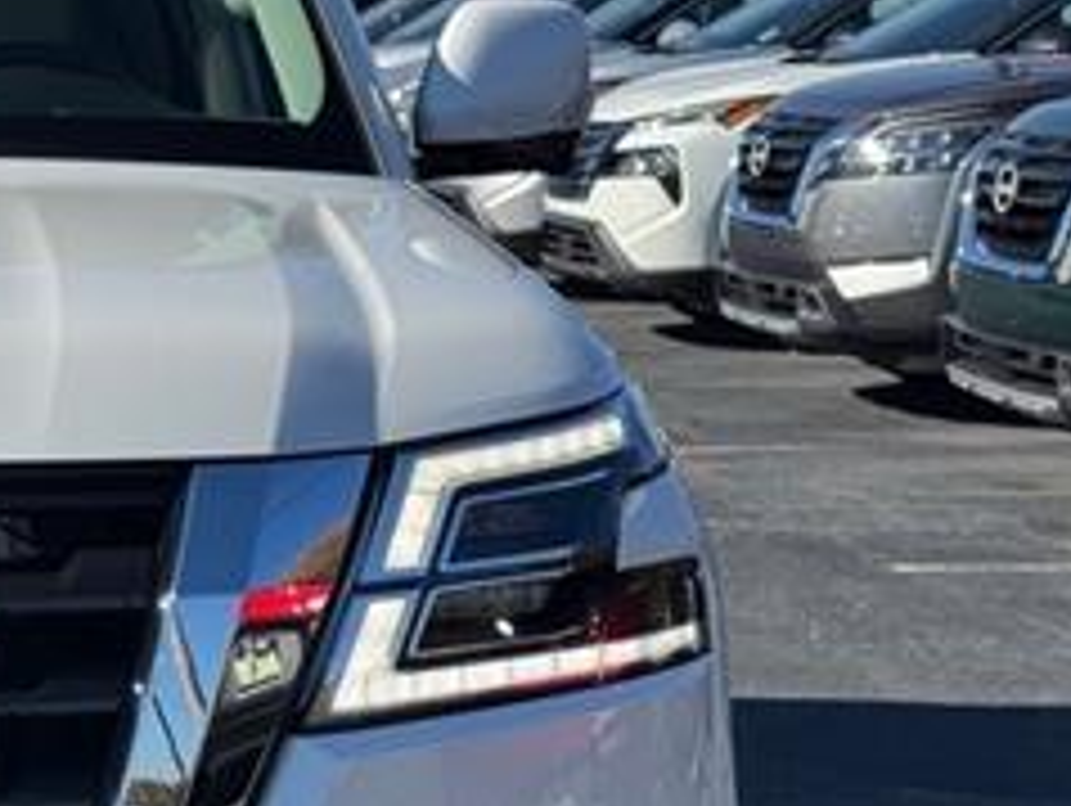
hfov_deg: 14.7
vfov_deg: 11.5
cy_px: 572
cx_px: -279
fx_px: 3995
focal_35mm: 129
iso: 64
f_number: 1.78
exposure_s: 1/5848
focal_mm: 6.76
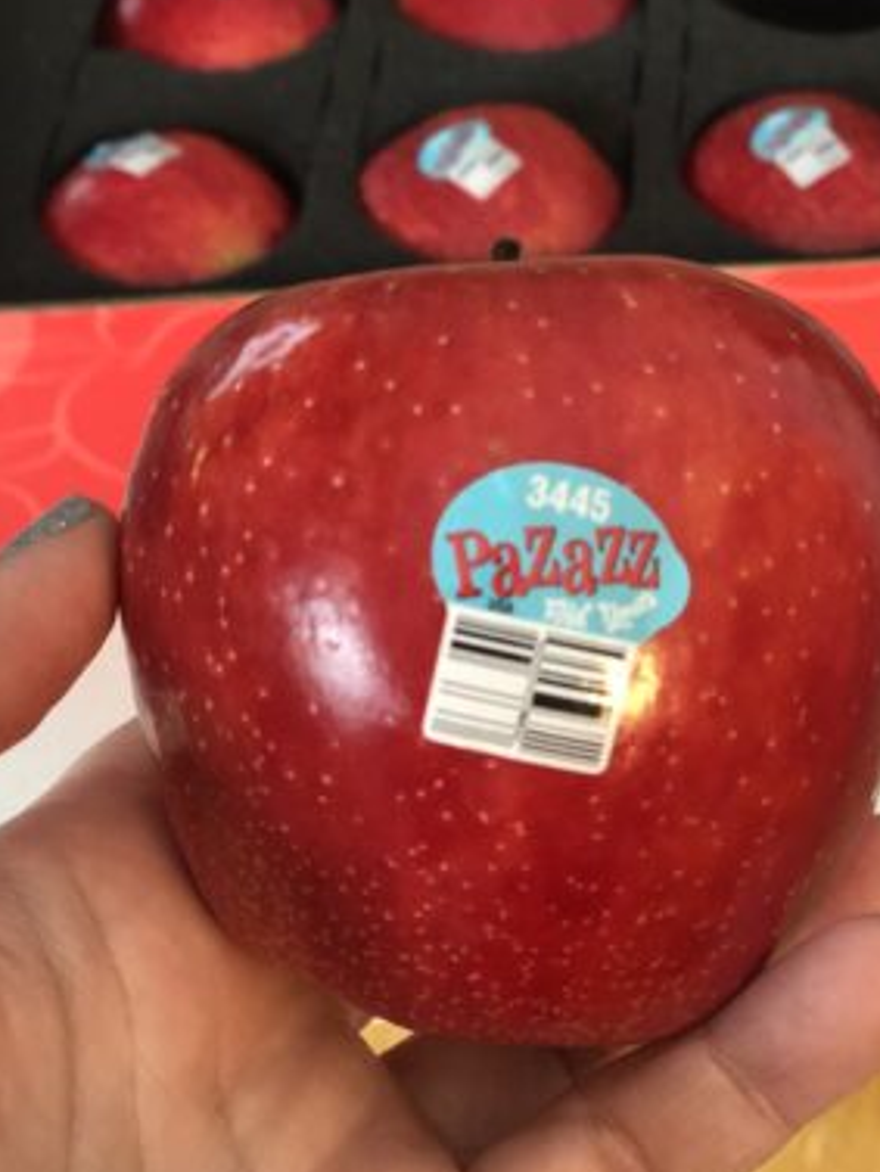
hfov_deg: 21.0
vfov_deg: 27.8
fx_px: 2371
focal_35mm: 70
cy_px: 541
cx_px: 434
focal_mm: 6
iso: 125
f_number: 2.4
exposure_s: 1/30
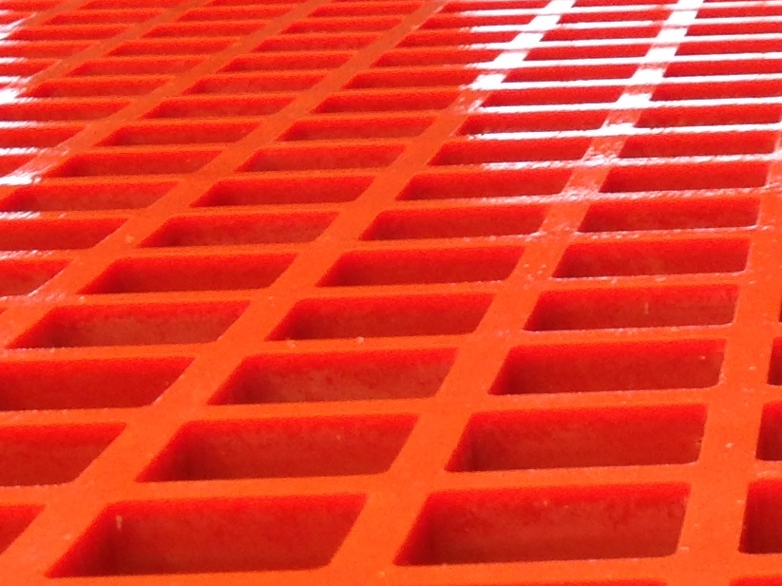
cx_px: 668
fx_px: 1965
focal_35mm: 87
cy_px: 719
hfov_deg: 22.1
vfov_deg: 16.2
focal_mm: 4.12
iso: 80
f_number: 2.4
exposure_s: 1/20
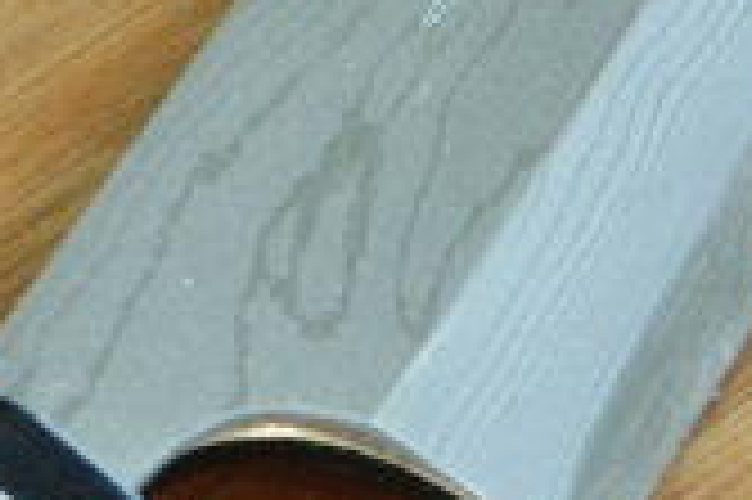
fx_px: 17947
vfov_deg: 1.6
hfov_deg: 2.4
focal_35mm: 860
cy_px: -432
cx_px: 450
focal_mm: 120
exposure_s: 1/4
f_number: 18
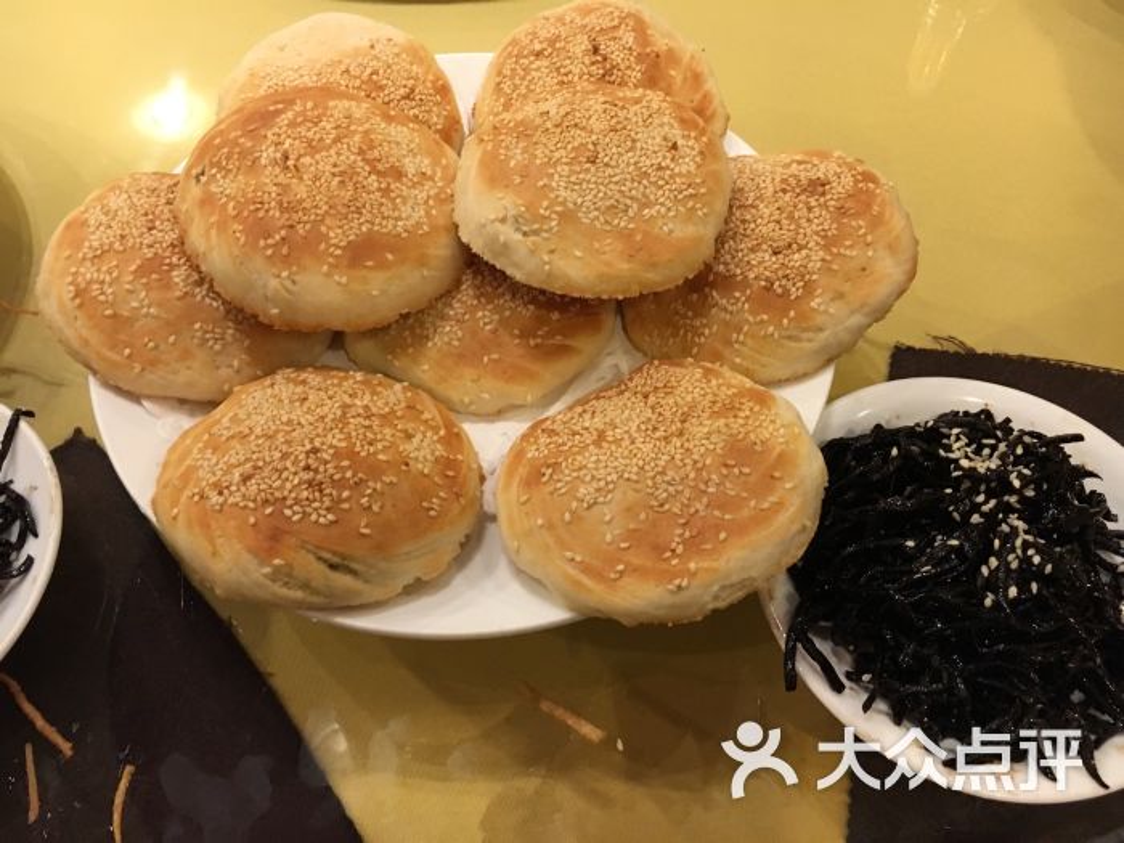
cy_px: 422
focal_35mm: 29
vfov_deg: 48.2
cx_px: 562
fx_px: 942
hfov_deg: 61.7
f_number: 2.2
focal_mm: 4.15
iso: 200
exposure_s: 1/25
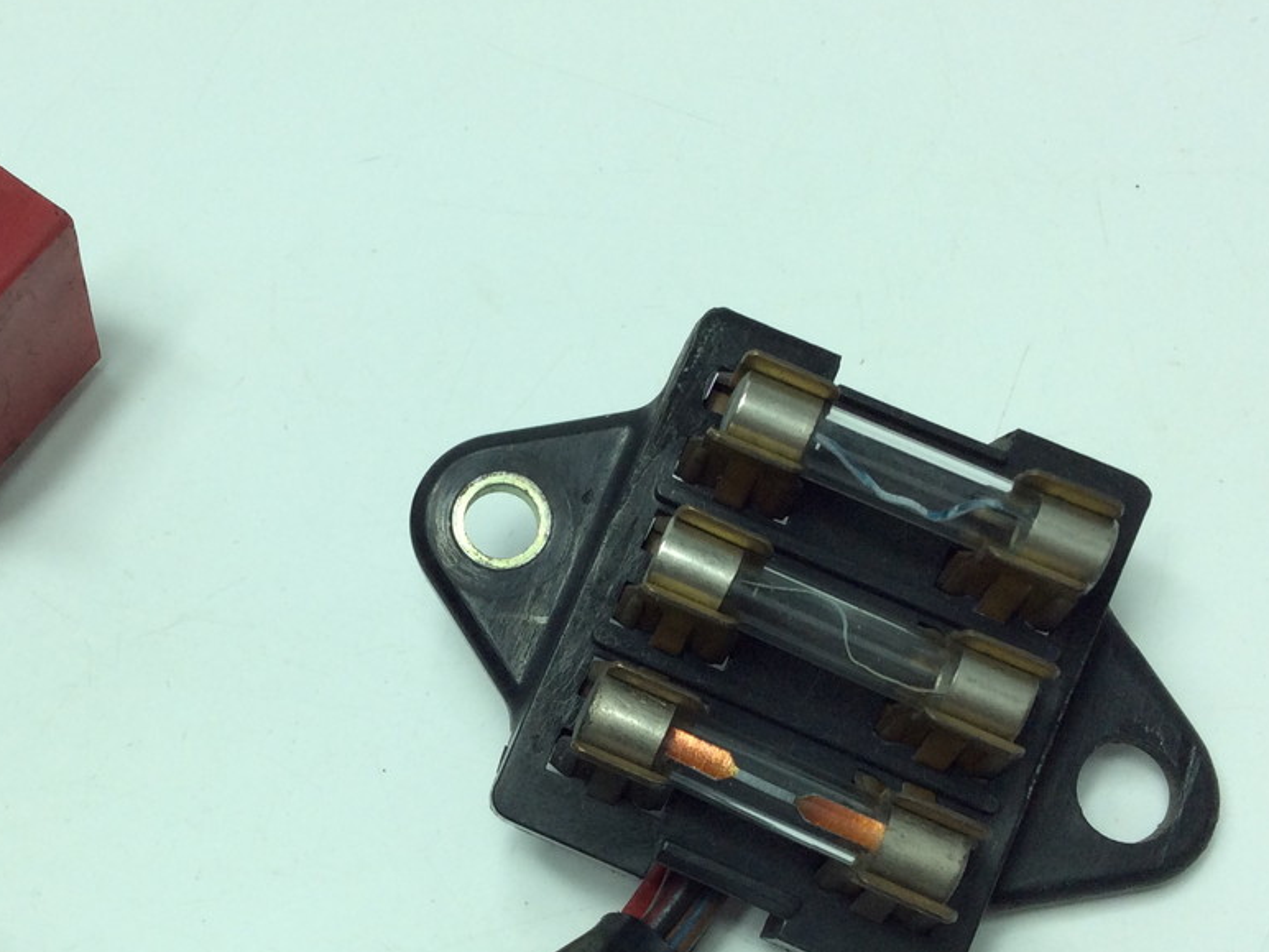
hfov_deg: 35.9
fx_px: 1943
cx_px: 437
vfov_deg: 27.4
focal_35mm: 53
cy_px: 592
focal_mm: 3.3
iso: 32
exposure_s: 1/539
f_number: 2.4
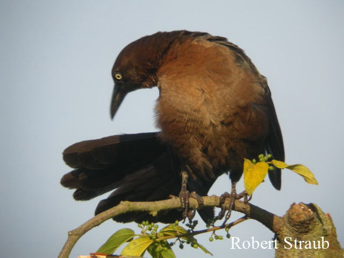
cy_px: 129
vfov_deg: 14.0
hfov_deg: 18.5
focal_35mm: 106
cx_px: 172
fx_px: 1053
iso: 100
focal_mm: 22
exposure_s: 1/130
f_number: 4.1
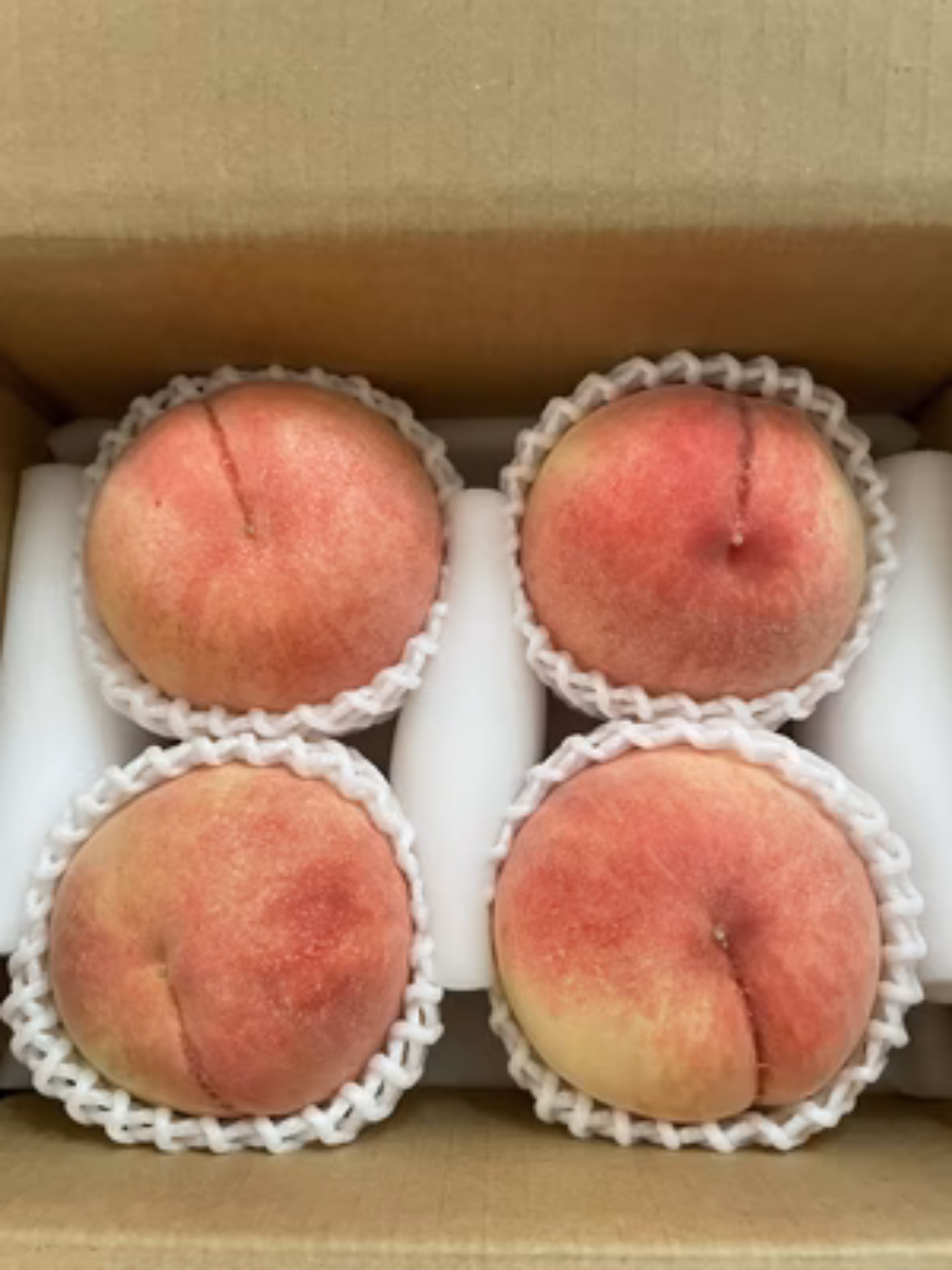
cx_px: 476
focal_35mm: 26
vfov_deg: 67.3
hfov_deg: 53.1
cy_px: 635
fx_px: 953
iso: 400
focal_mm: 4.2
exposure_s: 1/60
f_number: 1.6
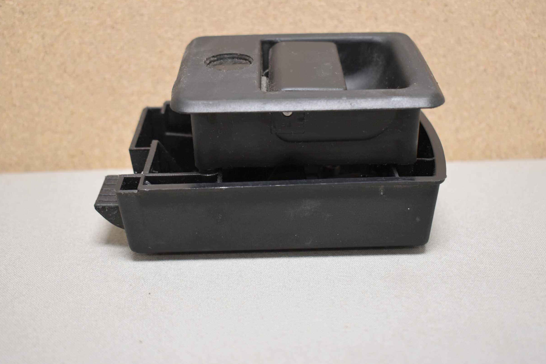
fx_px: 751
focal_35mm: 50
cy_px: 171
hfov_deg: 39.9
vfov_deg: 27.2
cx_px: 282
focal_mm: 31
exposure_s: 1/125
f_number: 4.2
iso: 1250
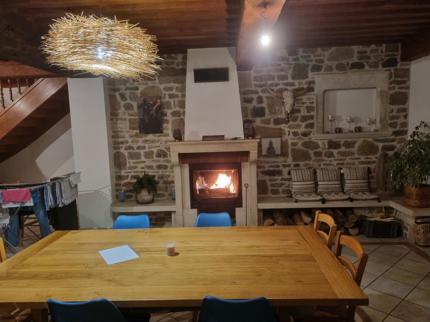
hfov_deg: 67.3
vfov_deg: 53.1
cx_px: 215
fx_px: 323
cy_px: 161
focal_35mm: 26
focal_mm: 5.4
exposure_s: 1/33
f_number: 1.8
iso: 640
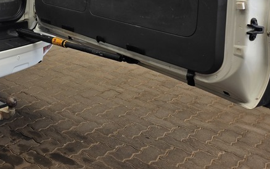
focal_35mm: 57
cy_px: -19
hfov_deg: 31.1
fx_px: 420
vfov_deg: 21.5
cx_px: -39
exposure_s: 1/180
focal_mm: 6.25
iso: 40
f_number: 1.7
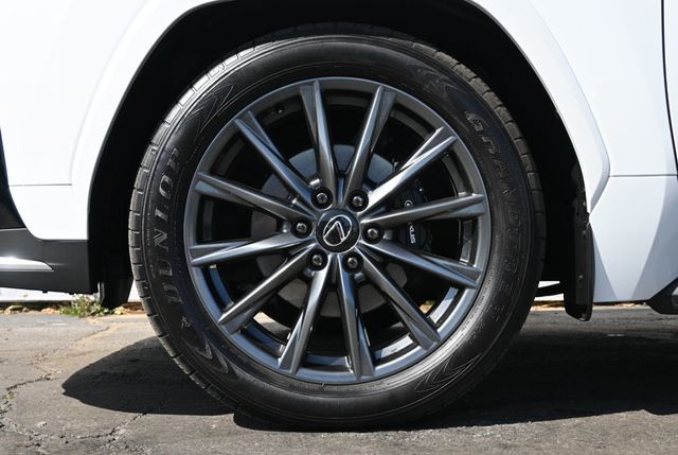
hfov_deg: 36.8
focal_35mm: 54
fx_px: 1019
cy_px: 228
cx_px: 339
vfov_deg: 25.2
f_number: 5.6
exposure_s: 1/250
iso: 125
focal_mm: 36
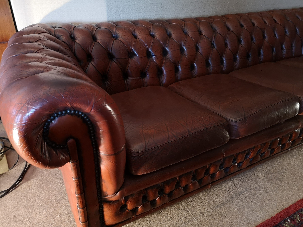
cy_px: 114
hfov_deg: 65.3
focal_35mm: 27
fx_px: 236
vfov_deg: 51.4
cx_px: 152
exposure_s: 1/25
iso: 400
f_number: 1.8
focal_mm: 5.58
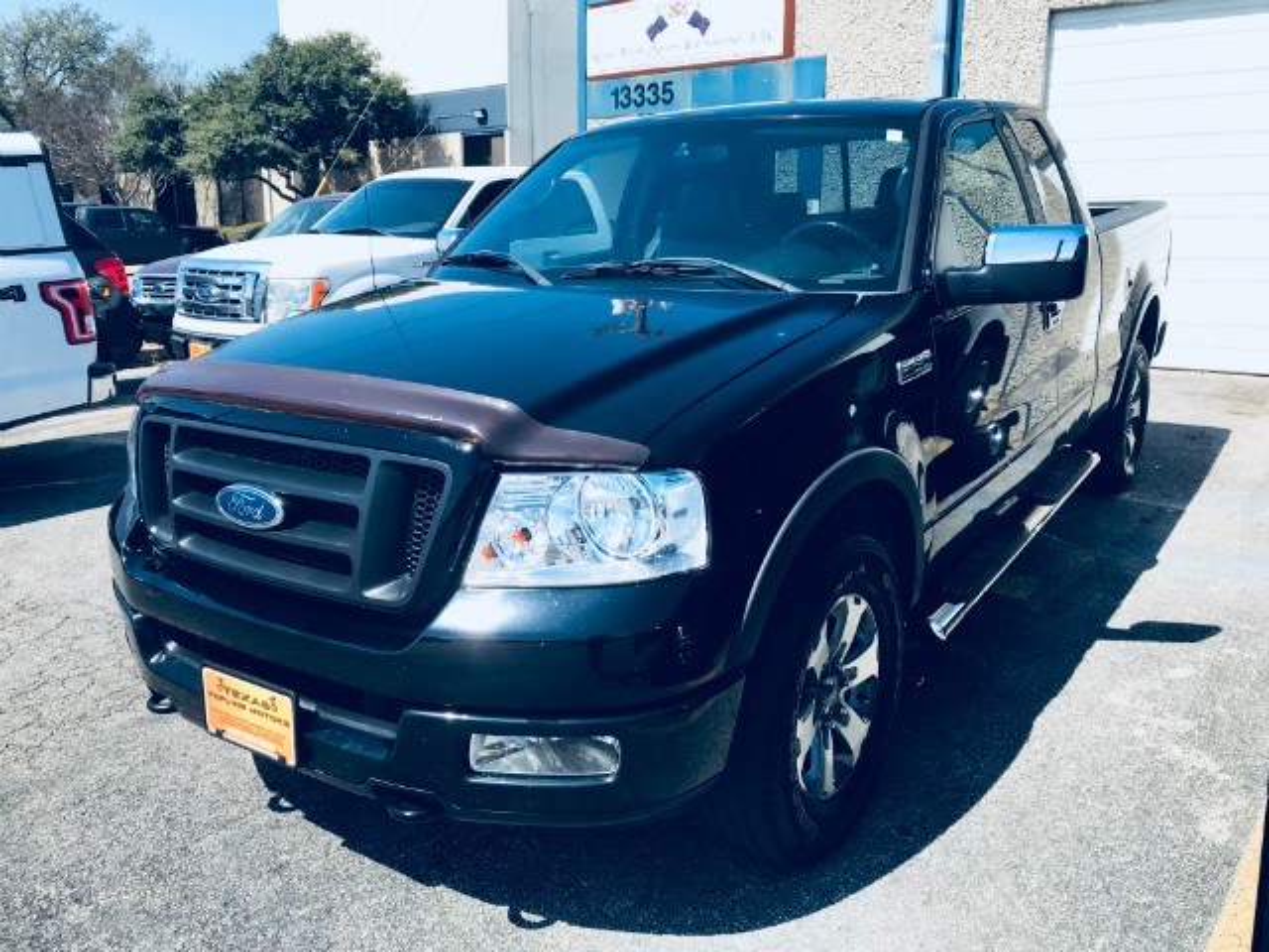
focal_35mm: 28
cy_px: 476
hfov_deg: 63.4
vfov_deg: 49.7
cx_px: 634
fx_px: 1026
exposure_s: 1/1389
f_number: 1.8
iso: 20
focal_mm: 3.99
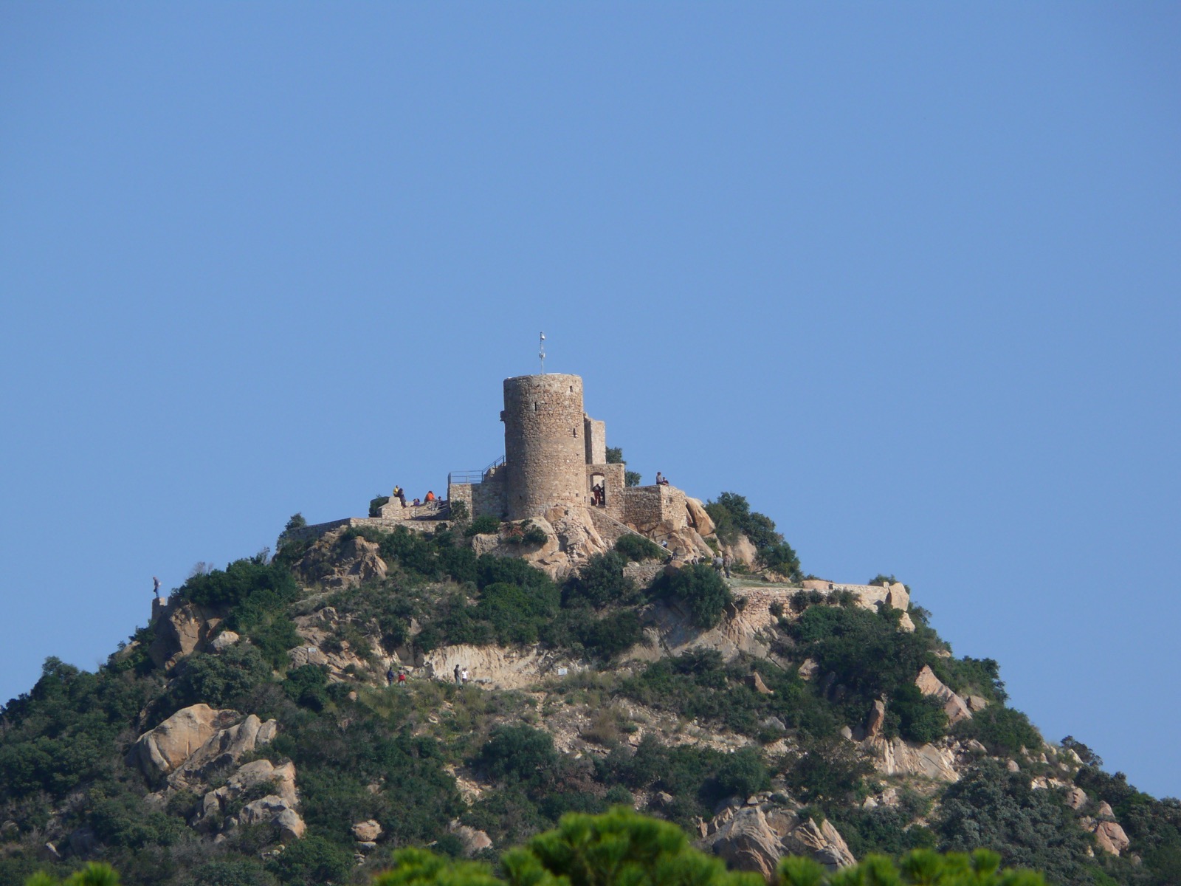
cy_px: 443
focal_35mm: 420
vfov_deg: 3.5
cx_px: 590
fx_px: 14329
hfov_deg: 4.7
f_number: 6.3
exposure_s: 1/500
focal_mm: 88.8
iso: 100
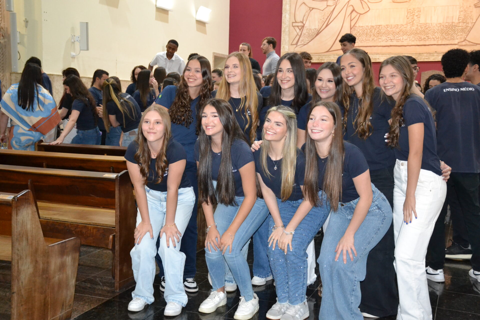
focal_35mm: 45
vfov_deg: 29.9
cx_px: 240
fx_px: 600
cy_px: 160
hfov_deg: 43.6
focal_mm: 30
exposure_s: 1/60
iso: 3200
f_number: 4
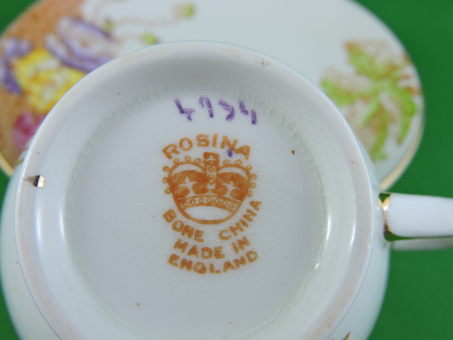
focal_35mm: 40
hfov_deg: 46.8
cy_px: 170
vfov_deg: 36.0
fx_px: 524
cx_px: 226
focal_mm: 7.2
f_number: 3.8
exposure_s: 1/60
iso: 100
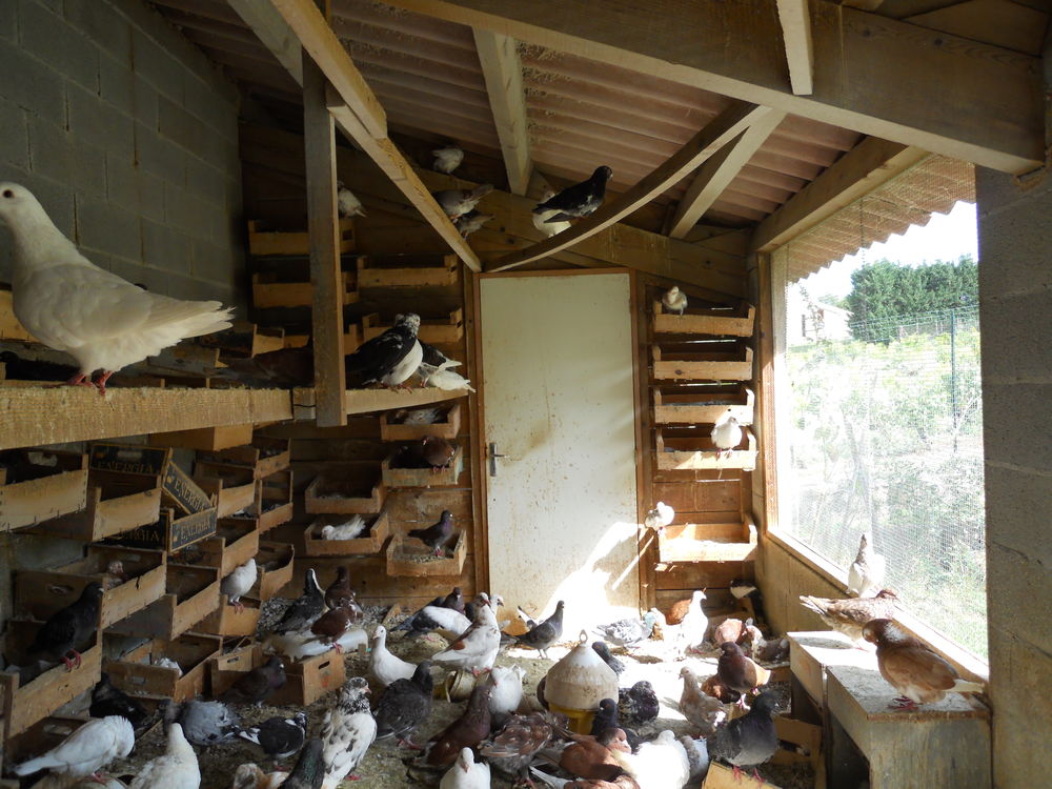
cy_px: 394
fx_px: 851
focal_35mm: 28
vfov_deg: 49.7
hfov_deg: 63.4
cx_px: 526
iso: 160
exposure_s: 1/250
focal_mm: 5
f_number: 2.7
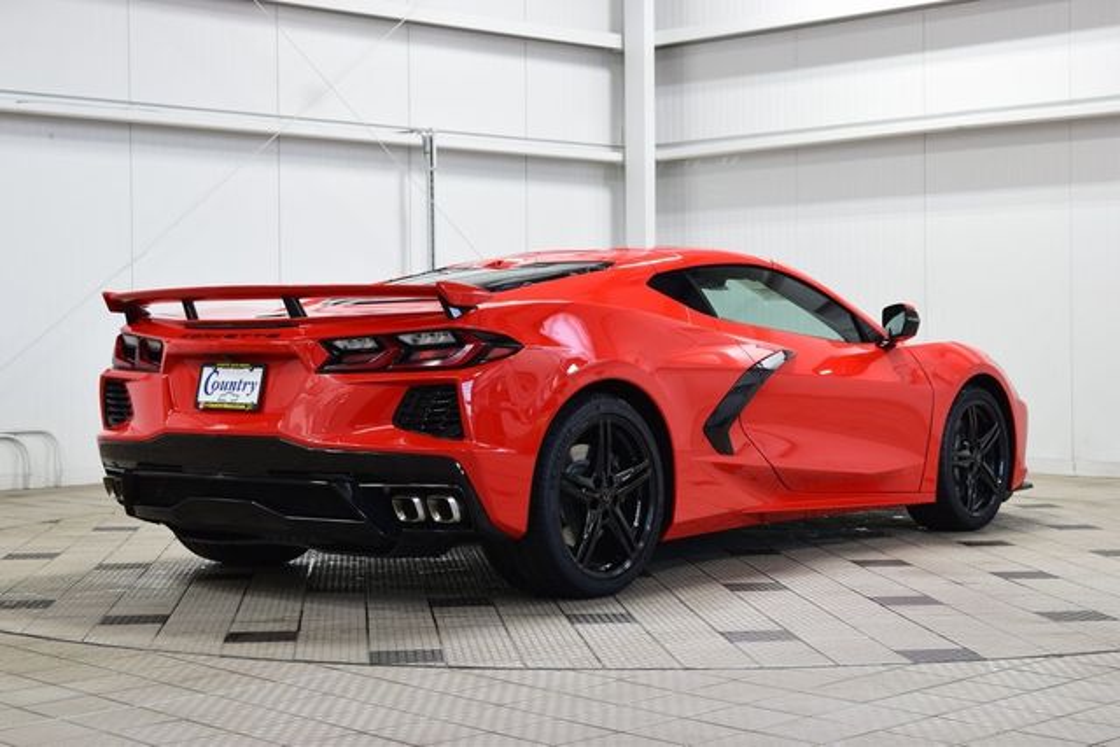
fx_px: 1867
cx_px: 560
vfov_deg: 22.6
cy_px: 374
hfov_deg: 33.4
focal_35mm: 60
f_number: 6.3
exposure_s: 1/15
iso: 450
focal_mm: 40
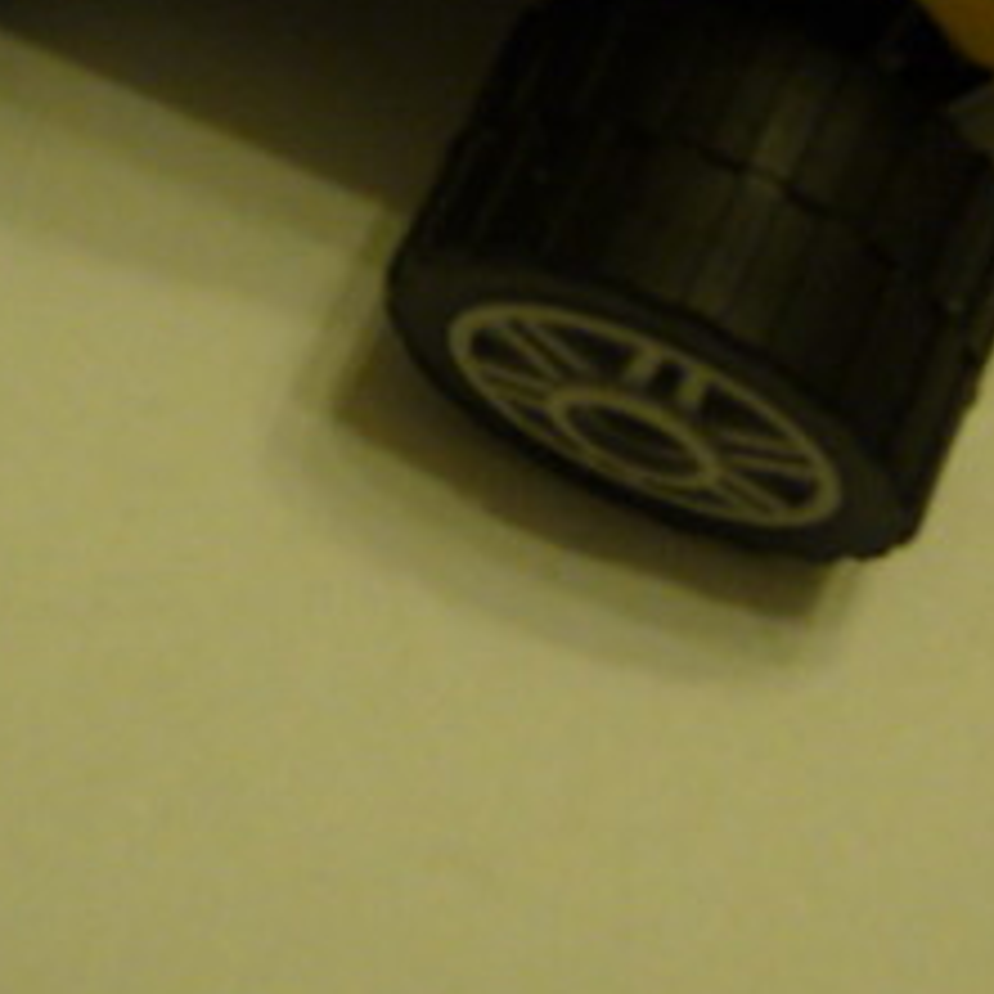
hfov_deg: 15.5
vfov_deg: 15.1
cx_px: 229
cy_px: -157
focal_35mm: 112
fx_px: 3639
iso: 200
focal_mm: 5.8
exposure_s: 1/15
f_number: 2.8
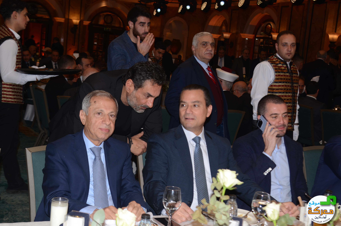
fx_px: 539
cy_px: 113
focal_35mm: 57
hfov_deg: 35.1
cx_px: 170
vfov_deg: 23.7
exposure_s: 1/250
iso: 250
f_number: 4.5
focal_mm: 38
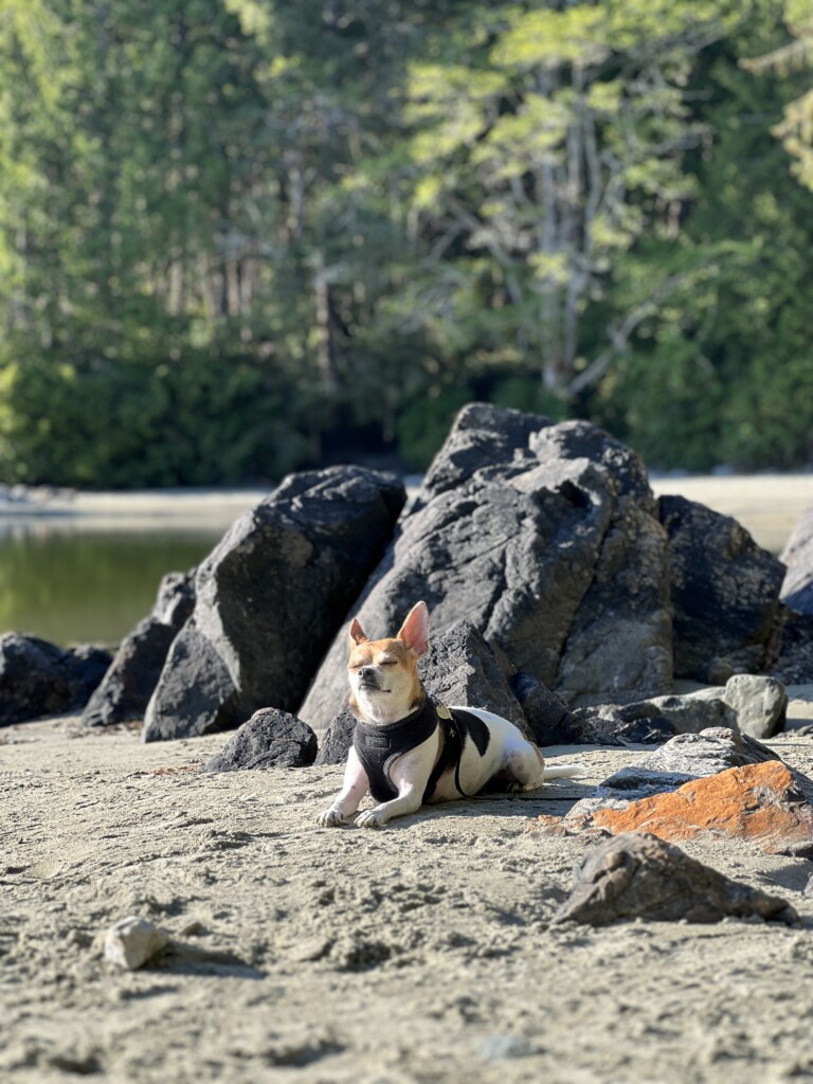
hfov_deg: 19.1
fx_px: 2411
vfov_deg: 25.3
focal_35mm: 77
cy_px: 542
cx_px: 406
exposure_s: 1/121
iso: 25
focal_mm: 9
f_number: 2.8
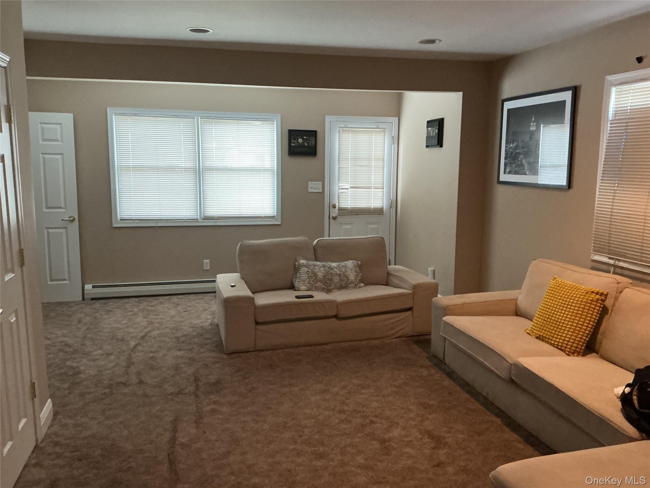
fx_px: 545
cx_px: 325
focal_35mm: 29
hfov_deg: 61.7
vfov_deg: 48.2
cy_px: 244
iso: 320
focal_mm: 3
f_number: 1.8
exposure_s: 1/30
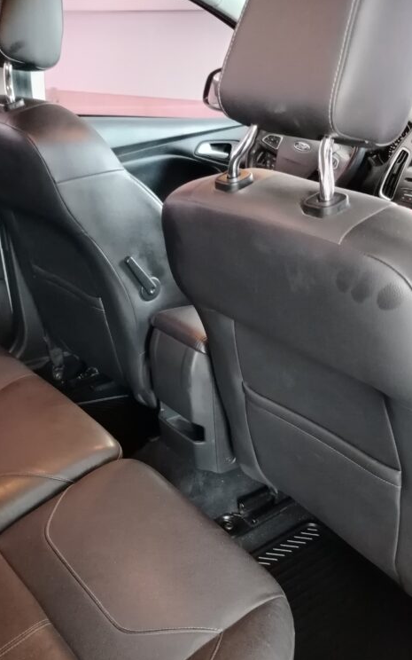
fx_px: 629
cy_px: 421
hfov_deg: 35.9
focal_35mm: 35
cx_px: 138
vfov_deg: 54.6
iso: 2847
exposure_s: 1/25
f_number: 1.75
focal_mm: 5.25
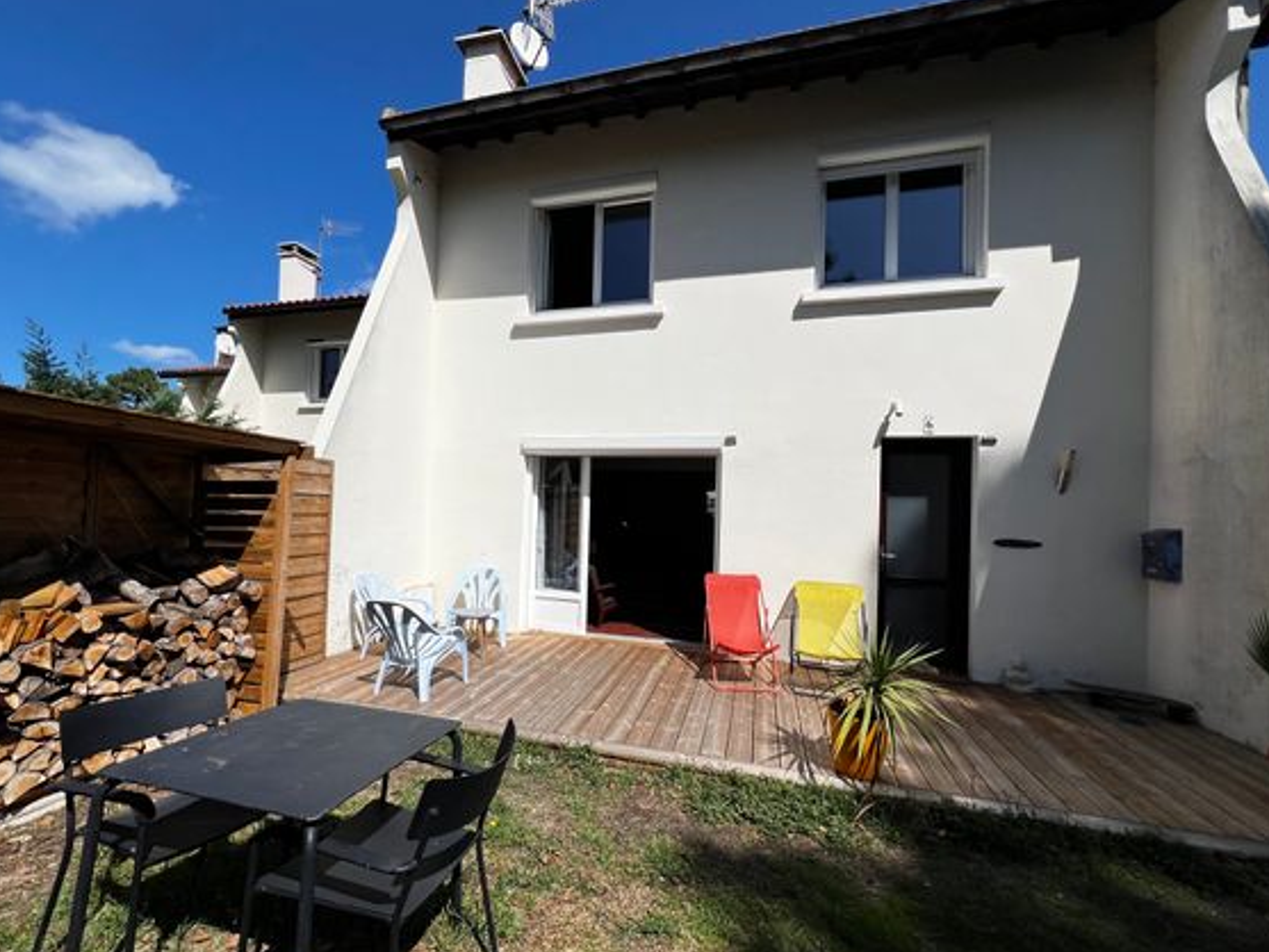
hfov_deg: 101.9
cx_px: 599
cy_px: 501
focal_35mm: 14
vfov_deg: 85.6
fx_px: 513
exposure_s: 1/5000
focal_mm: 1.57
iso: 40
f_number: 1.8
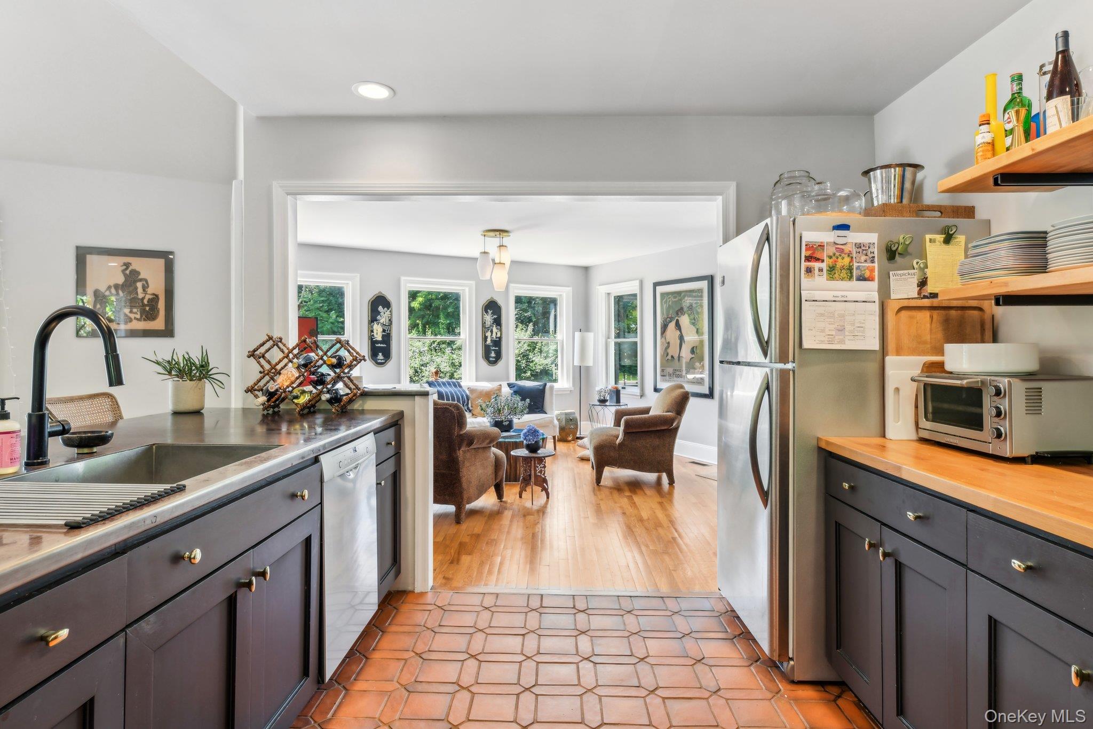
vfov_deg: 64.5
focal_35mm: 19
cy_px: 364
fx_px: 577
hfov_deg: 86.9
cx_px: 546
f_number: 8
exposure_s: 1/15
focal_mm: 19
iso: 400
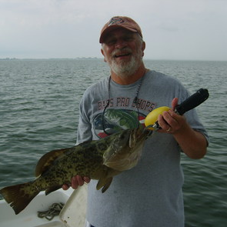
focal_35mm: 42
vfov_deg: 40.0
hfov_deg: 40.0
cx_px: 104
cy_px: 115
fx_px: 312
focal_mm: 5.8
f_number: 2.8
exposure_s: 1/1000
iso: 50
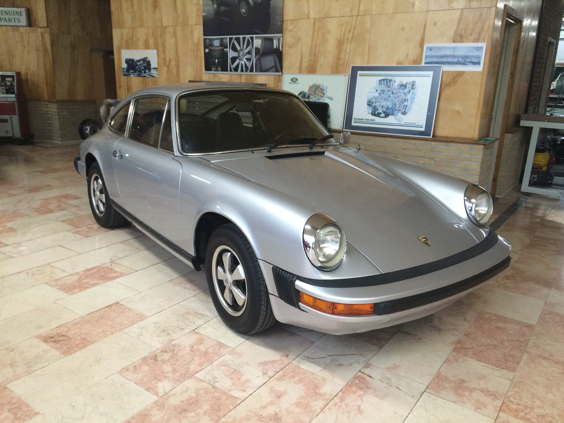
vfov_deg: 48.2
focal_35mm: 29
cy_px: 212
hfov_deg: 61.7
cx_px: 282
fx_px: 472
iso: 80
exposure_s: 1/33
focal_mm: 4.15
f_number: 2.2
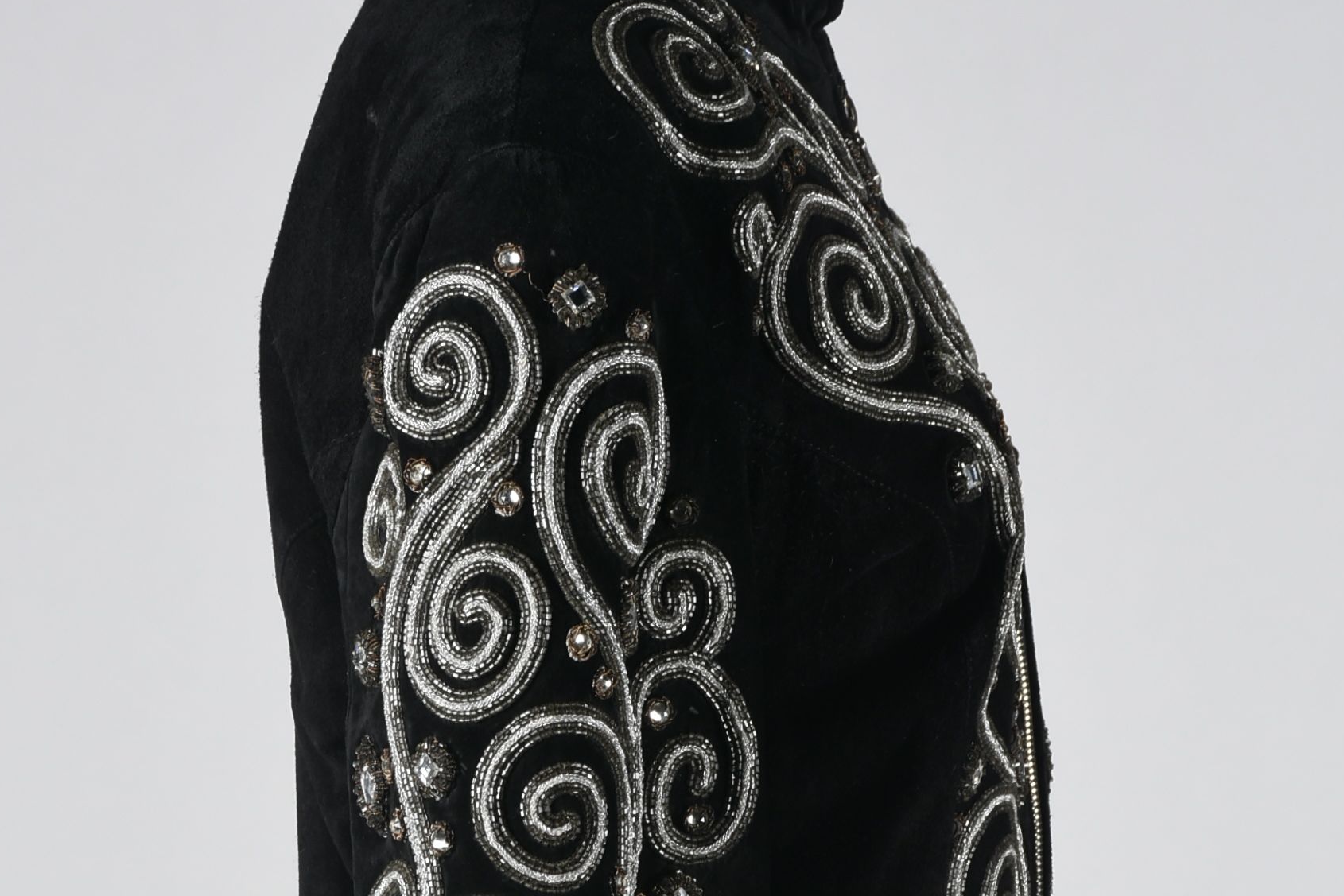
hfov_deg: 11.1
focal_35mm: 186
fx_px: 6944
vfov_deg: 7.3
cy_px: 953
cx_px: 635
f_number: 11
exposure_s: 1/125
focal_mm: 70
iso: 200
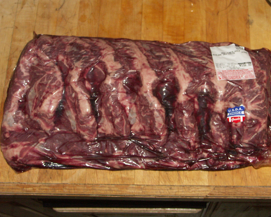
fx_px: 465
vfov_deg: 26.1
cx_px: 163
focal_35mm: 58
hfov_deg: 32.4
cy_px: 78
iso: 200
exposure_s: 1/250
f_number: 2.8
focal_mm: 10.34
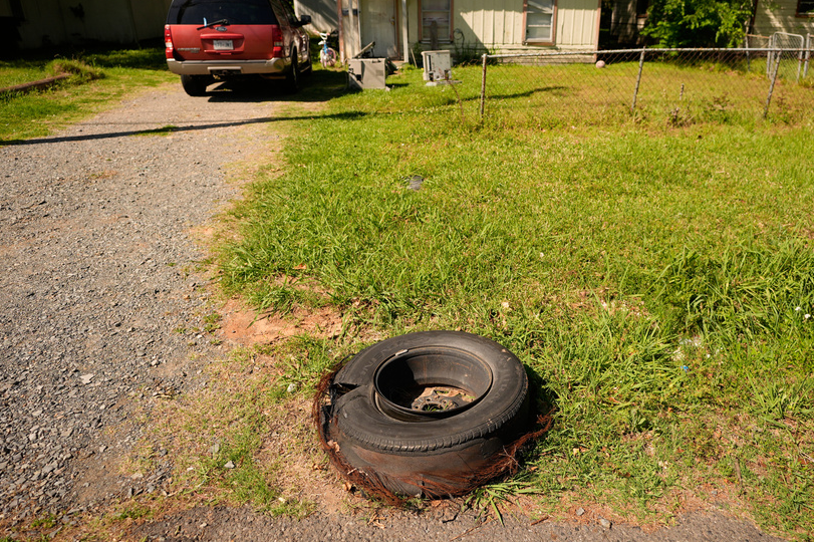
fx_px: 542
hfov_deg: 73.4
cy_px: 207
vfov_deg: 52.6
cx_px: 460
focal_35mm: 24
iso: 250
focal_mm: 19
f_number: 2.8
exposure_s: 1/4000
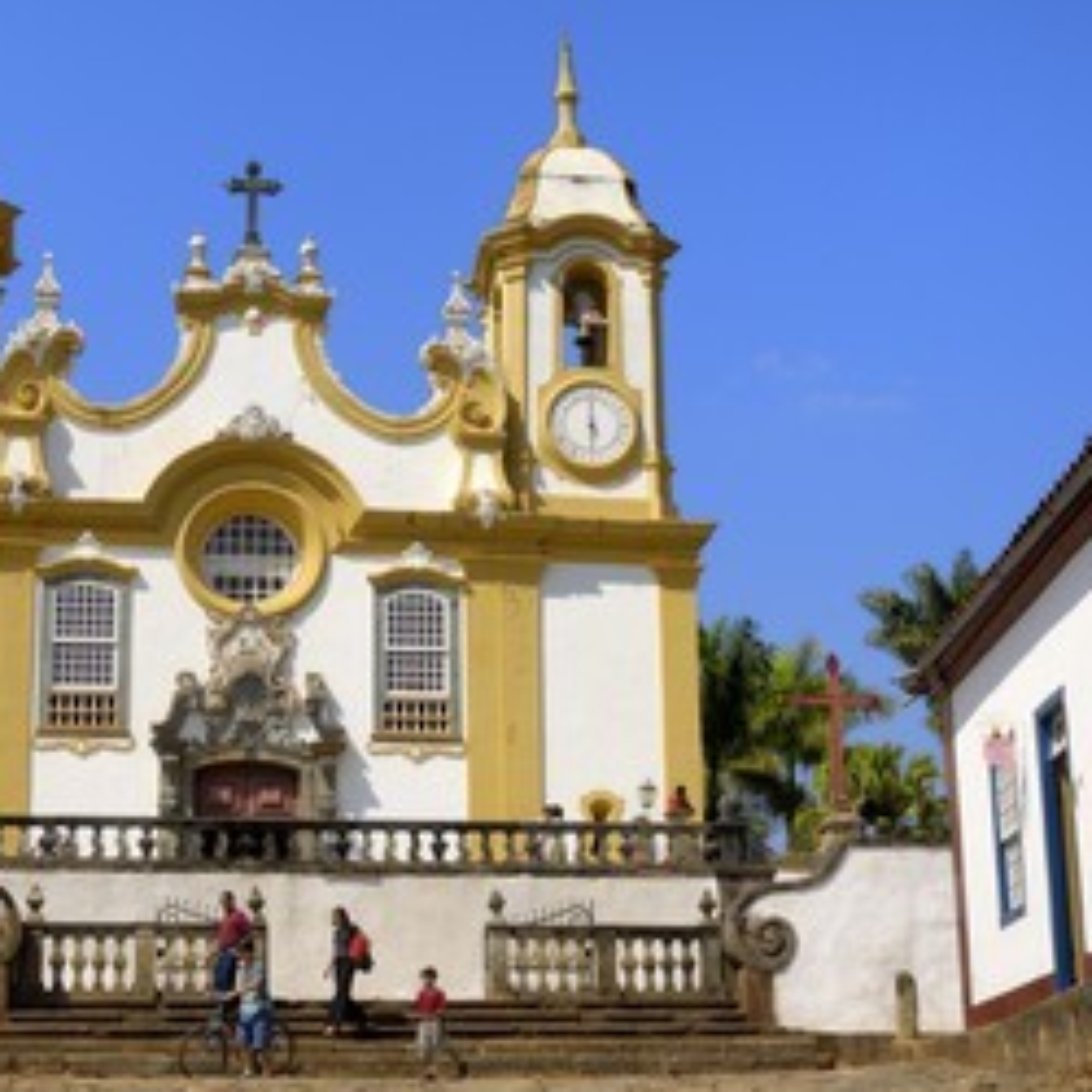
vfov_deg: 23.7
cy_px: 529
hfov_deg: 23.7
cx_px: 483
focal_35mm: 73
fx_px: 2605
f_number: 13
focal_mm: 34
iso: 100
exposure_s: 1/160
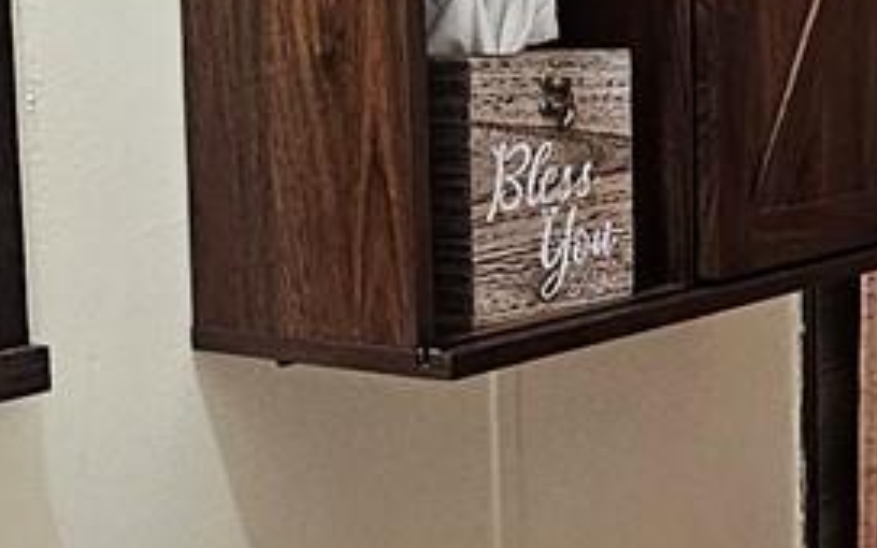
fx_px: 1936
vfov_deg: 16.0
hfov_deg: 24.0
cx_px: 951
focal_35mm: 81
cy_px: 139
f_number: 2.2
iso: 320
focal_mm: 2.2
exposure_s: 1/40
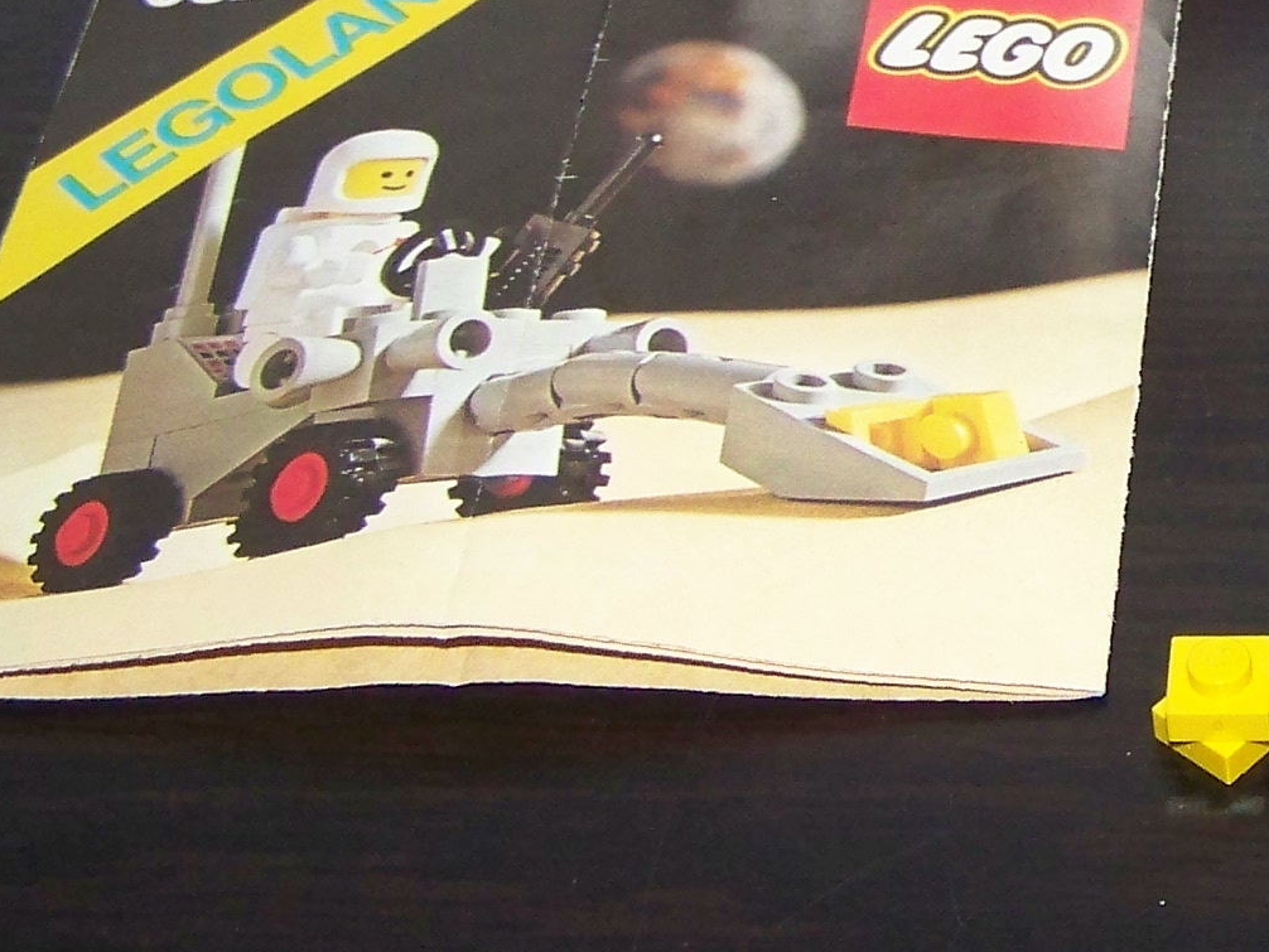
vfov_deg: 12.7
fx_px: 4253
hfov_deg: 16.2
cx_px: 1581
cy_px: 93
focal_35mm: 116
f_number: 2.8
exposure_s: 1/30
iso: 200
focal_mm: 6.3
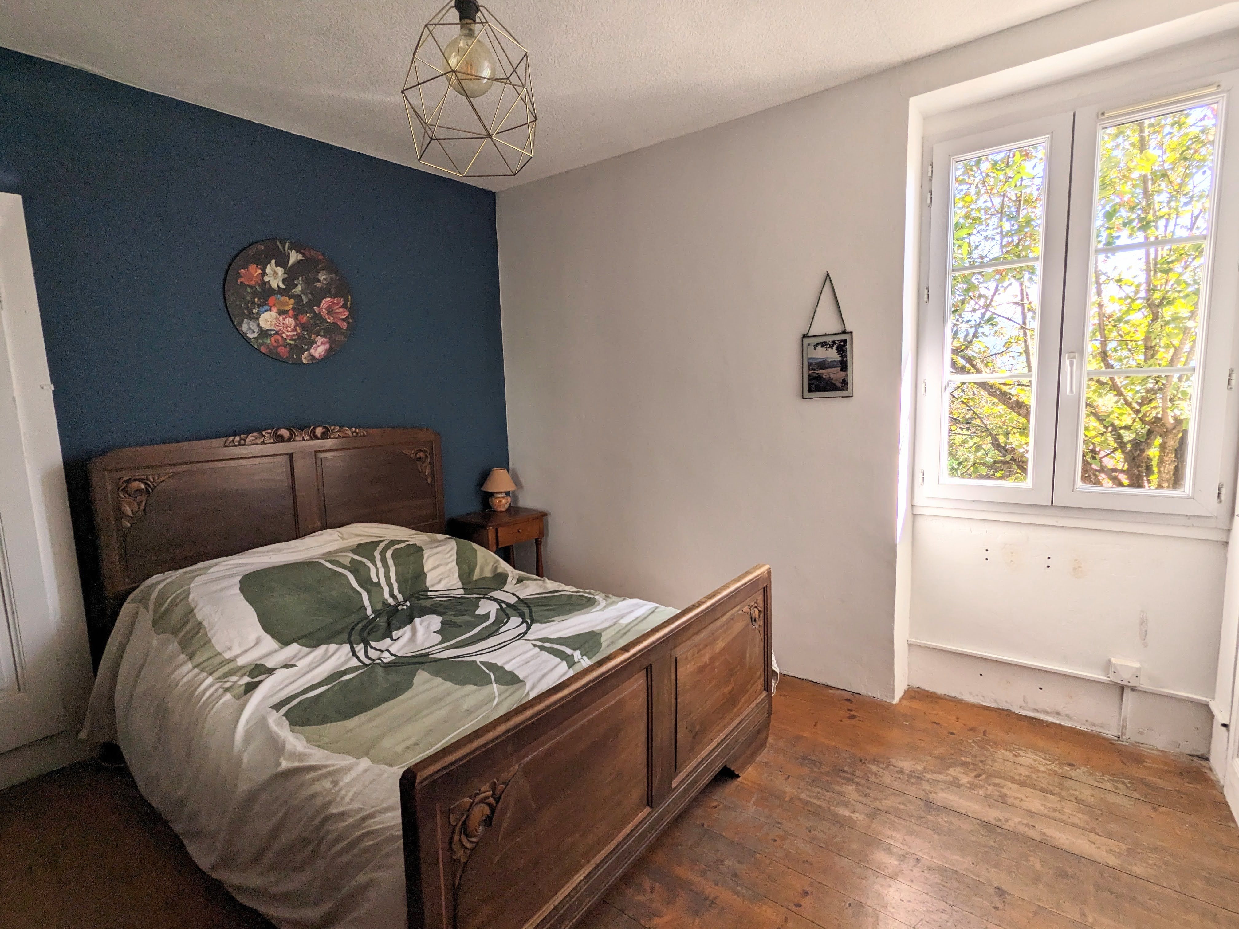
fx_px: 573
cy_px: 464
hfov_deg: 94.5
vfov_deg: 78.1
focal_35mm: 16
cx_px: 620
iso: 27
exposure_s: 1/111
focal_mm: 2.22
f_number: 2.2
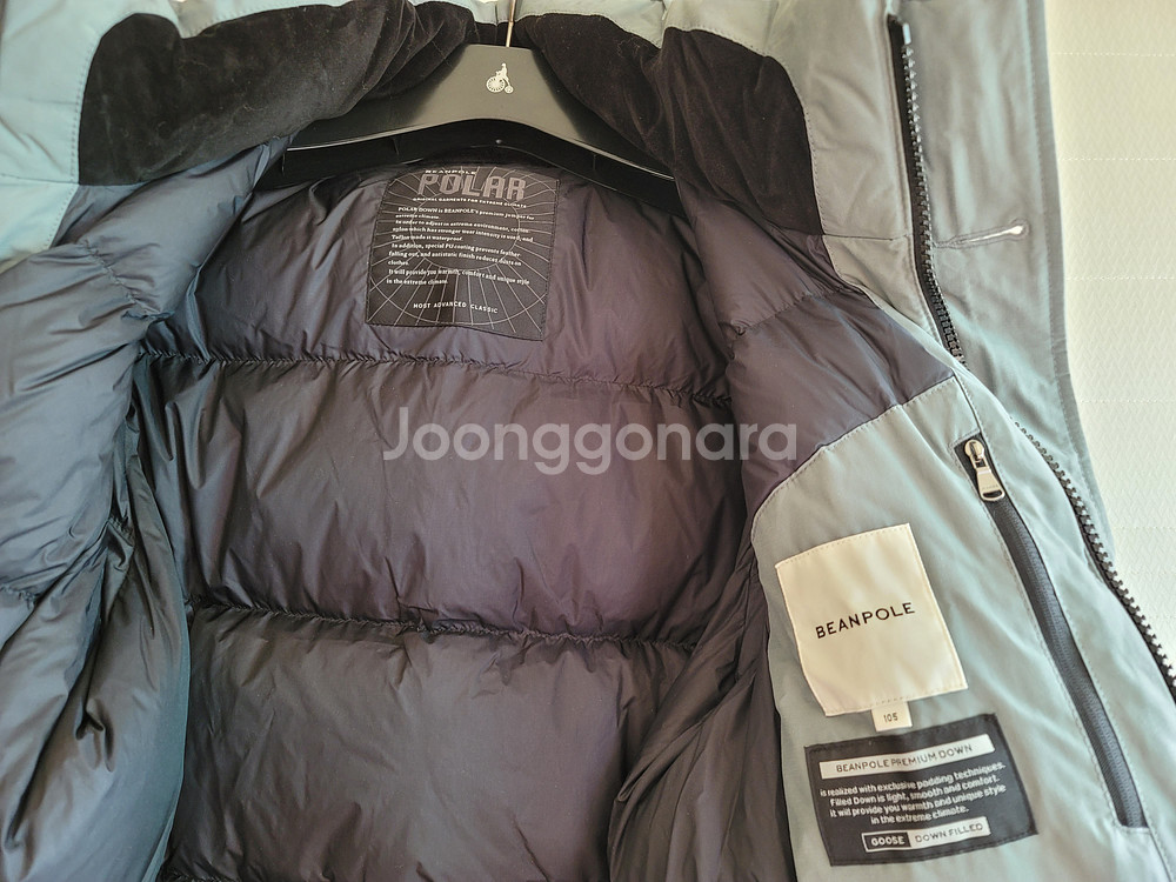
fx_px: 849
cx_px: 588
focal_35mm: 25
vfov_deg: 54.9
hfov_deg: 69.4
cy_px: 441
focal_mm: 7
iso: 250
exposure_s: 1/50
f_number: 1.8
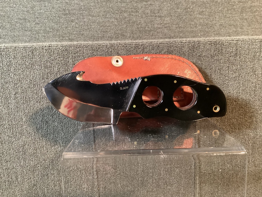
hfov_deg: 58.3
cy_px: 98
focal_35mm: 31
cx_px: 131
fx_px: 235
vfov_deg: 45.4
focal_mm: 3.3
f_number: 2.4
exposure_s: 1/30
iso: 640
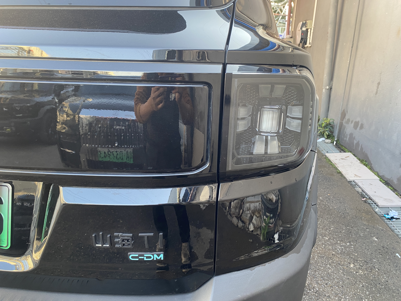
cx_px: 200
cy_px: 150
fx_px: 301
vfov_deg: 53.1
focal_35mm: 26
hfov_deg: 67.3
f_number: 1.8
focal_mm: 4.25
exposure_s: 1/86
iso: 125
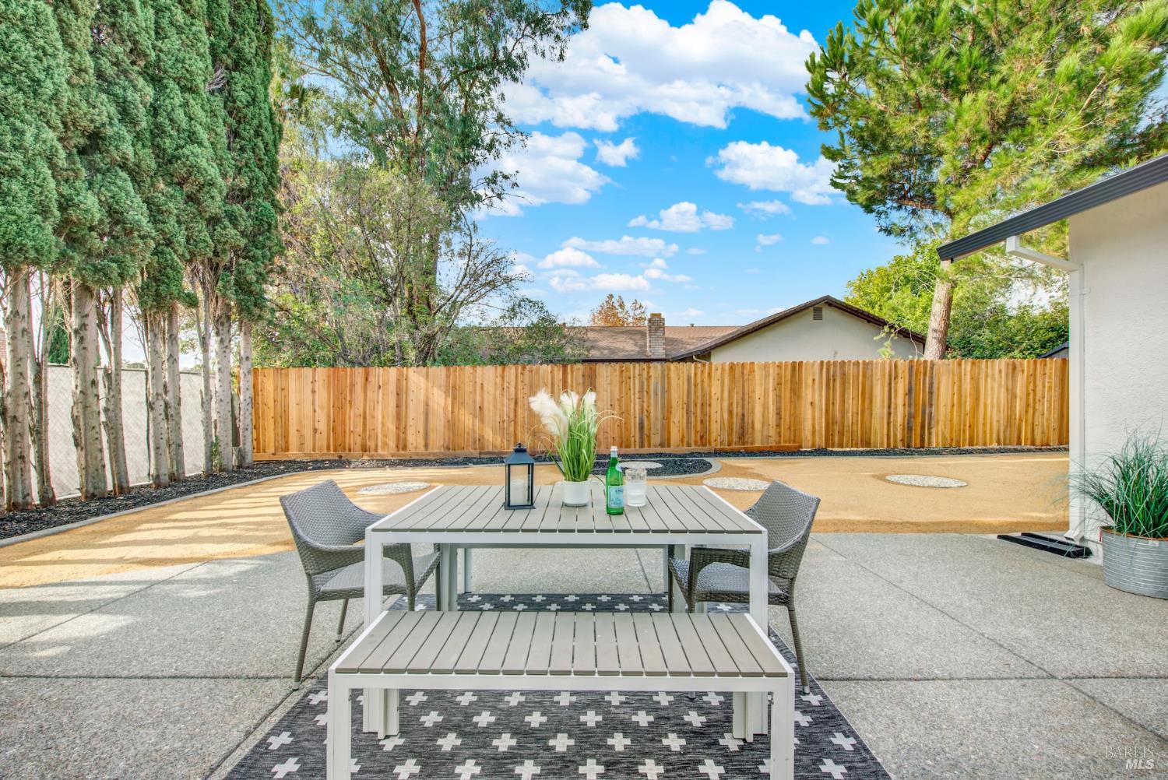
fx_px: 454
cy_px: 390
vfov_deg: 81.3
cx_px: 584
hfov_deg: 104.2
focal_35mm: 14
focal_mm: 14
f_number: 14
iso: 100
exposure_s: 1/50
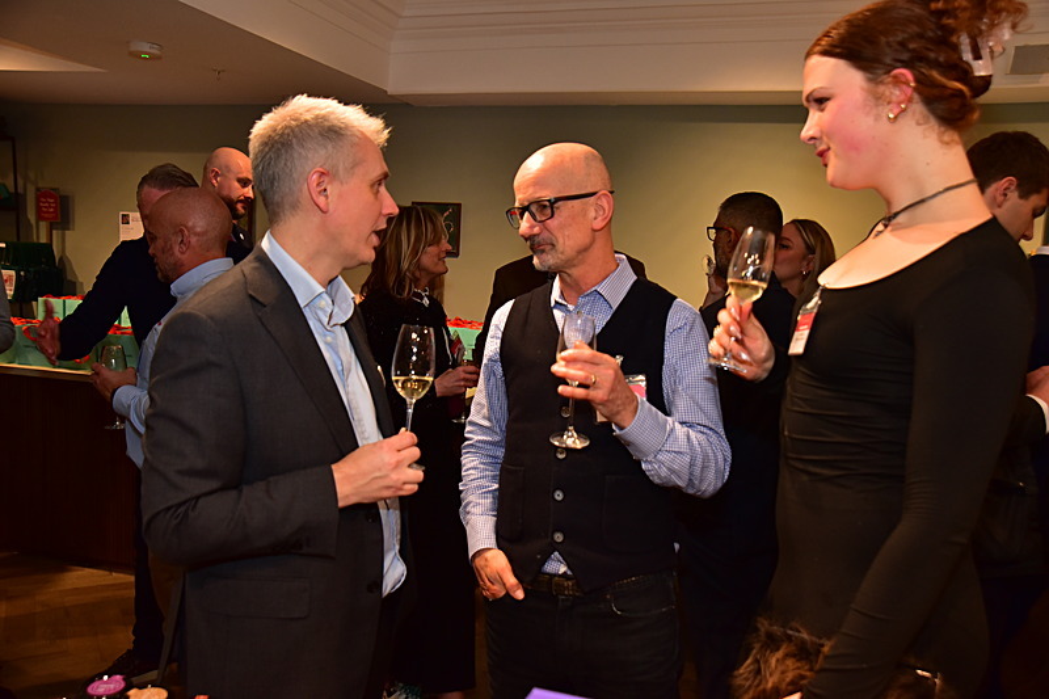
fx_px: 932
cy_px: 350
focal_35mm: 32
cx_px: 524
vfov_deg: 41.1
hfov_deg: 58.7
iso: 1600
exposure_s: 1/50
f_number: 5
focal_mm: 32
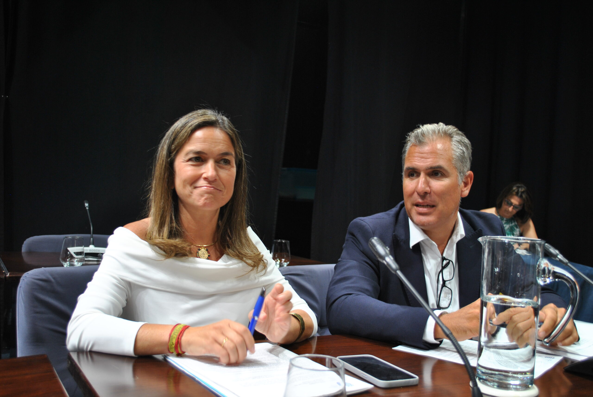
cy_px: 198
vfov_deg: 37.0
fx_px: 594
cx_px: 296
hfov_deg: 53.1
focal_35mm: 36
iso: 200
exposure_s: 1/30
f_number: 4
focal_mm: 24
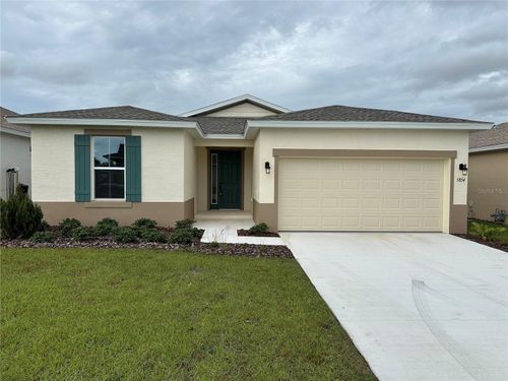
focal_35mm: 24
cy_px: 190
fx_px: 352
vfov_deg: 56.8
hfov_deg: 71.6
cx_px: 254
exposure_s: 1/5263
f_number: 1.78
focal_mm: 6.86
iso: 80
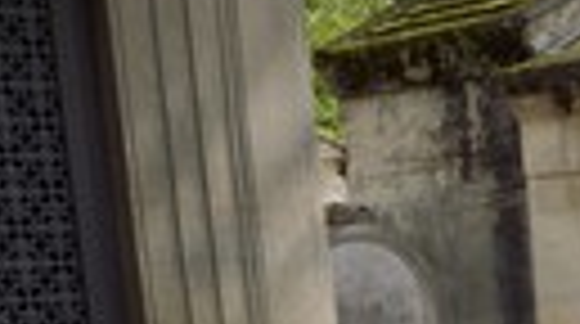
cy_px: 558
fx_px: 1259
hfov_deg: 21.3
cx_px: 904
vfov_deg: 13.4
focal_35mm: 82
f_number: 20
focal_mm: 24
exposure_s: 1/125
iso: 400
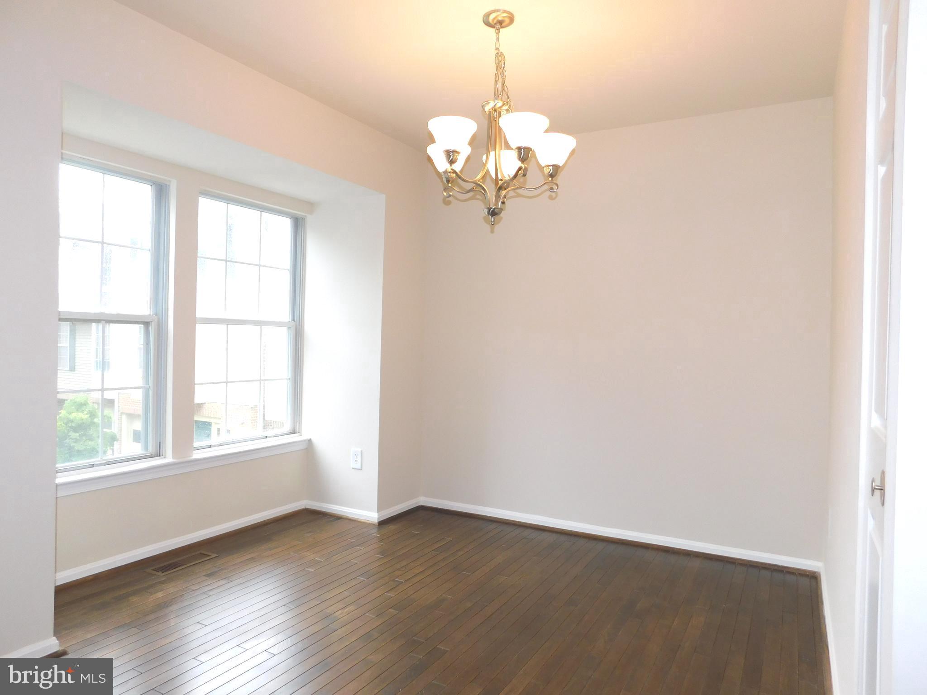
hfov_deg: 73.9
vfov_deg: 58.9
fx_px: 616
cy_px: 348
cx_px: 464
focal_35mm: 23
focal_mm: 4
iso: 125
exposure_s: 1/60
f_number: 3
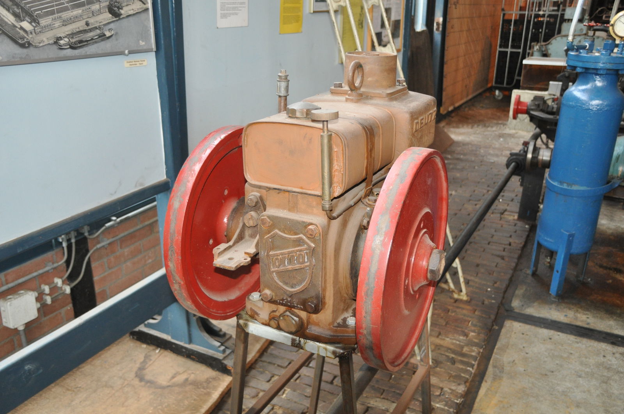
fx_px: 571
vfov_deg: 39.9
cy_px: 207
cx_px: 312
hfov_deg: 57.3
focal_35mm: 33
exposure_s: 1/60
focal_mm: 22
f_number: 3.8
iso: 800
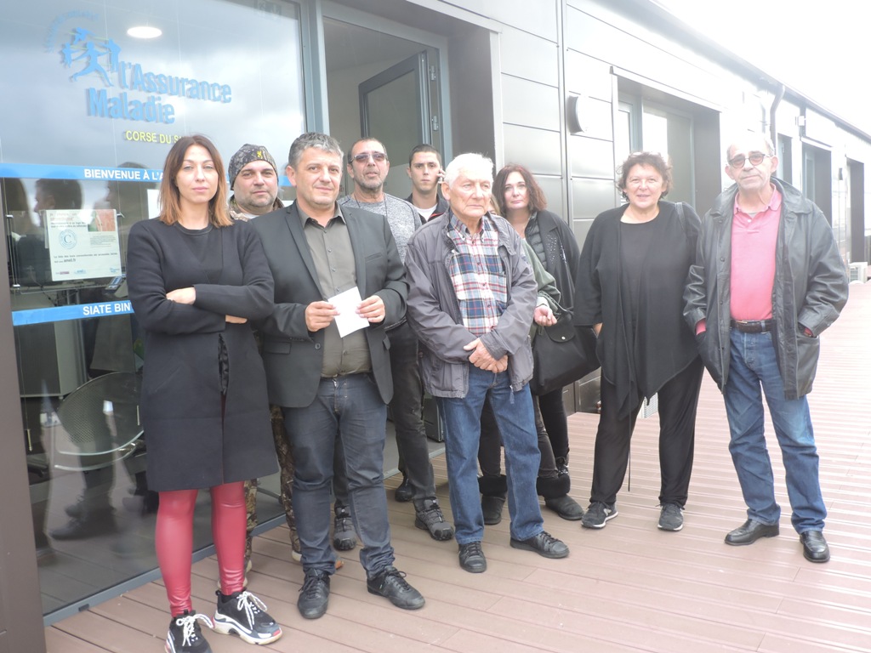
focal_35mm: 33
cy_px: 326
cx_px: 436
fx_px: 830
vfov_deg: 42.9
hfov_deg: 55.4
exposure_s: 1/50
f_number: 3.2
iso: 125
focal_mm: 5.9
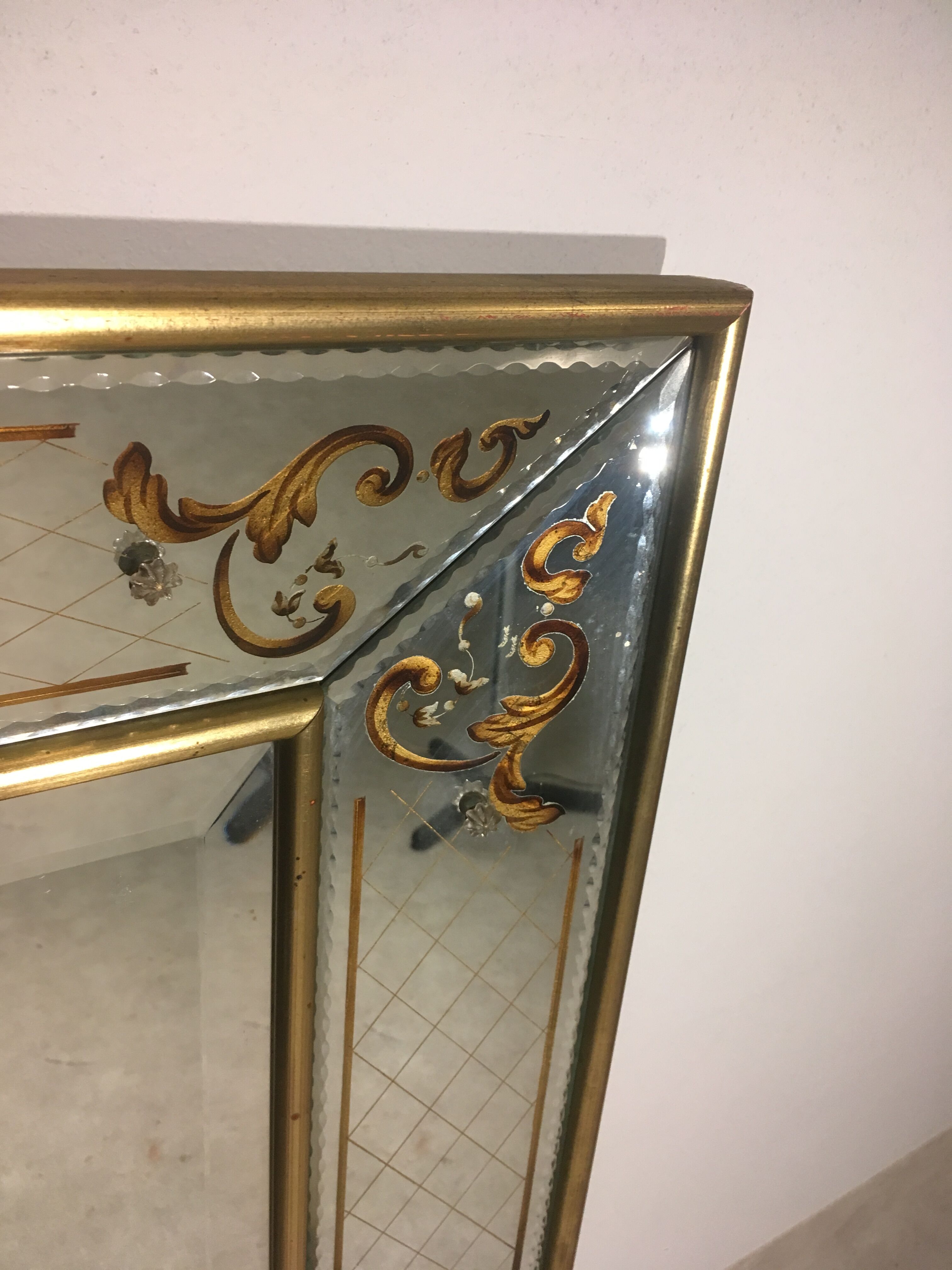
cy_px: 635
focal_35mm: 29
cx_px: 476
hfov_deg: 48.2
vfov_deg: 61.7
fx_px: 1063
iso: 125
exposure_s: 1/33
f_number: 2.2
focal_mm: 4.15
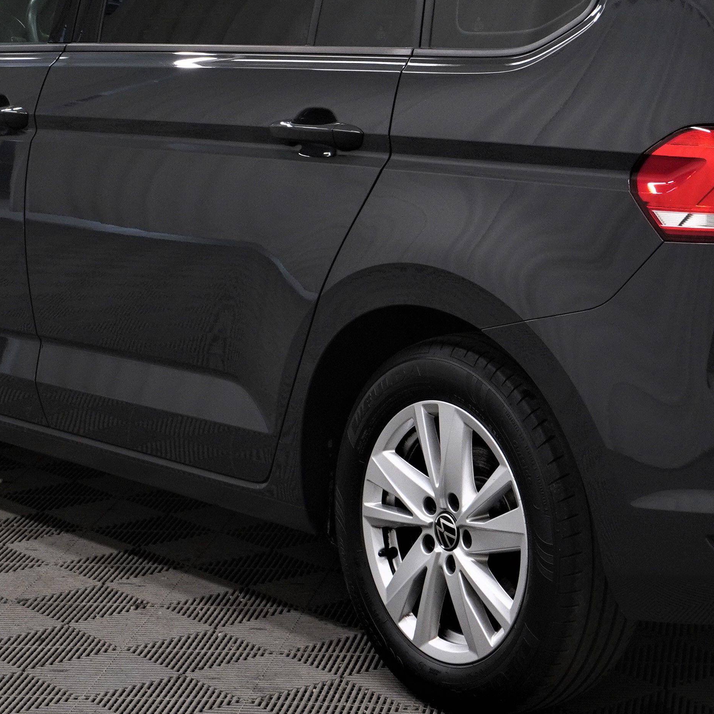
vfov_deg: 15.6
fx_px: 2575
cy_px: 114
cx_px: 580
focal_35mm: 110
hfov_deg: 15.7
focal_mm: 27
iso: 320
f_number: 9
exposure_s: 1/13
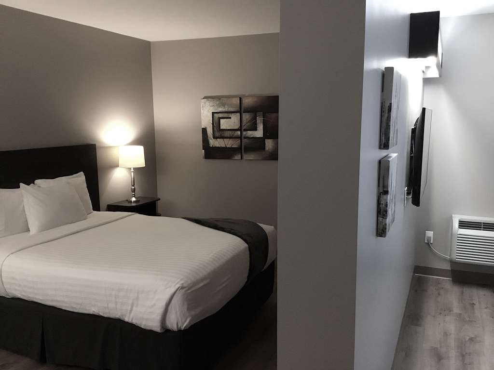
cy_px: 185
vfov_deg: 45.4
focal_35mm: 31
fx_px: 442
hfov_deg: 58.4
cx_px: 247
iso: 200
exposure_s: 1/30
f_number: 2.4
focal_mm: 3.3
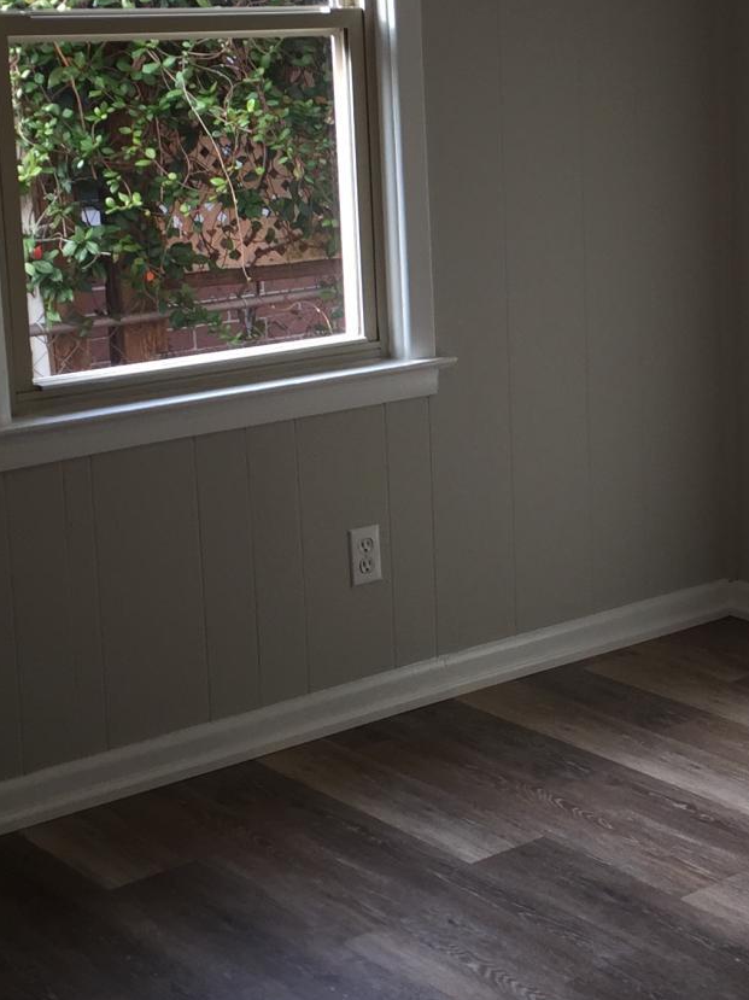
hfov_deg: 20.5
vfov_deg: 27.6
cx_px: 687
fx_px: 2021
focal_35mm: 70
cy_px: 327
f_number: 2.2
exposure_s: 1/120
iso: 32
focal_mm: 4.15
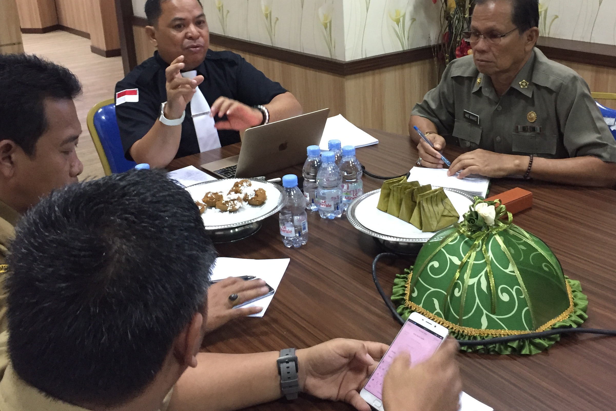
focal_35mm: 41
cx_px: 345
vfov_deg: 32.3
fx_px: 702
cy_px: 132
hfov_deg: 47.3
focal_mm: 4.15
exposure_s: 1/17
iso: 250
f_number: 2.2
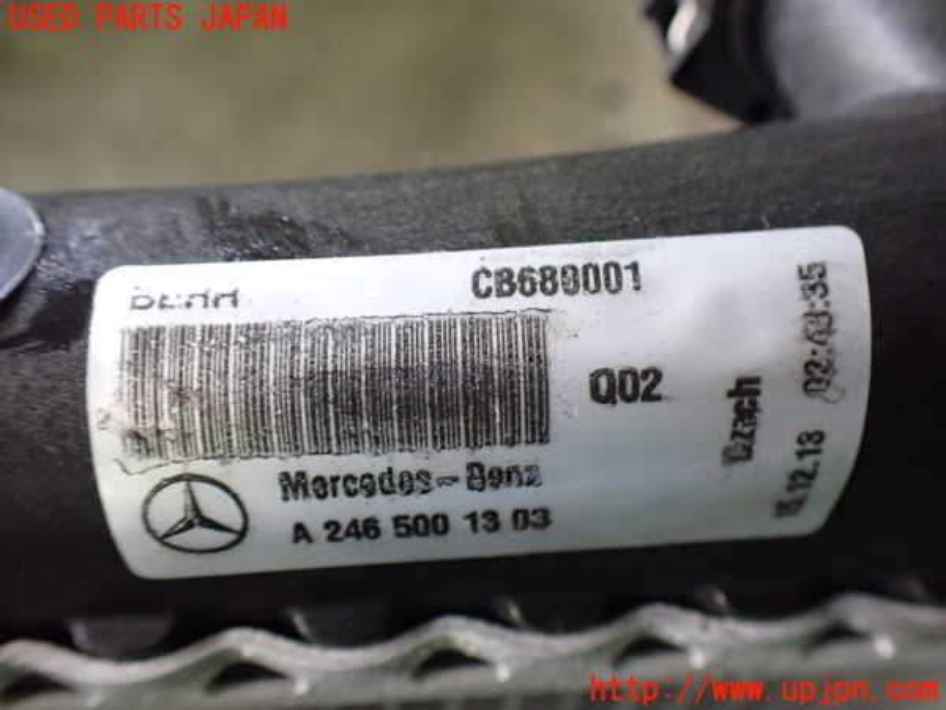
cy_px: 355
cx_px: 473
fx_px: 820
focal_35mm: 30
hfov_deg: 60.0
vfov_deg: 46.8
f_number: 2.3
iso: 800
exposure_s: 1/100
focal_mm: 5.4
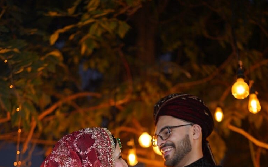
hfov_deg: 37.5
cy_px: 181
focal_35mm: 54
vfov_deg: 22.7
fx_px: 394
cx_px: 134
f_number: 1.4
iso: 400
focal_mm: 35
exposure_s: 1/100
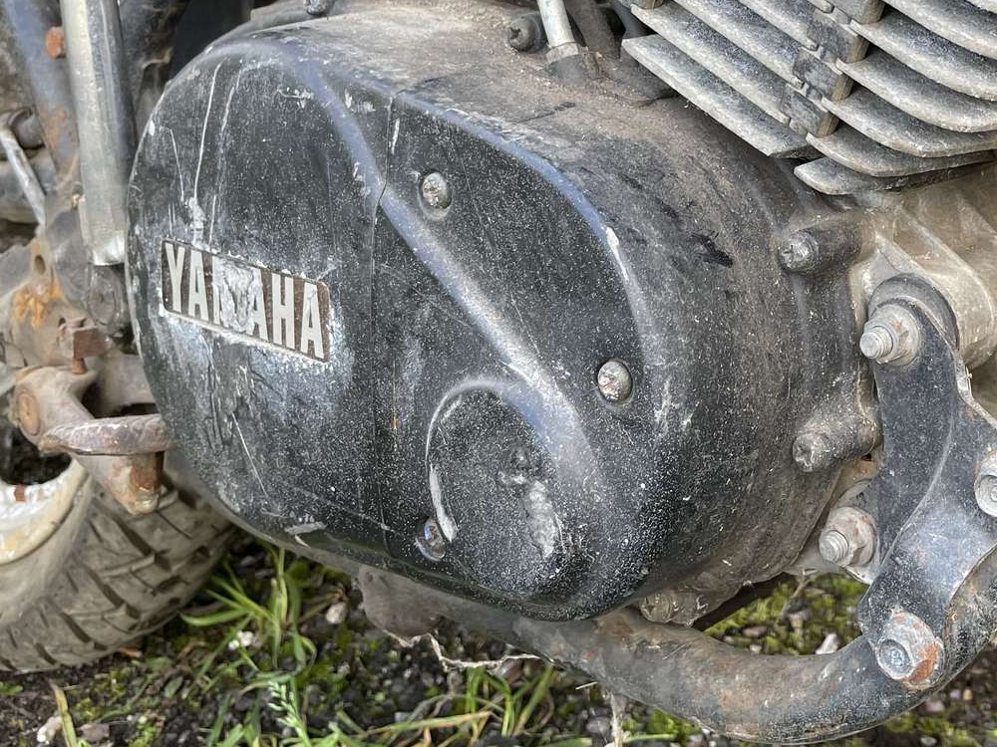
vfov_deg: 26.9
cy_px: 44
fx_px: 1498
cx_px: 814
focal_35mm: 52
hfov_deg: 35.5
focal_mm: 4.2
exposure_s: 1/121
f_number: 1.6
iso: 50
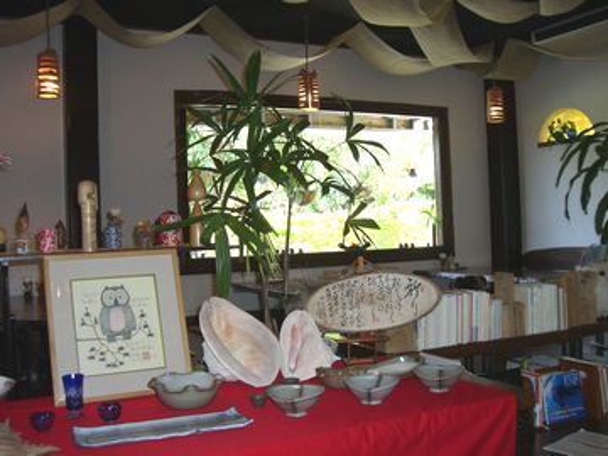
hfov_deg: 49.0
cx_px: 304
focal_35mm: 38
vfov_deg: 37.7
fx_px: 667
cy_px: 228
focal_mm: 6.2
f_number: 2.7
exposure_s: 1/60
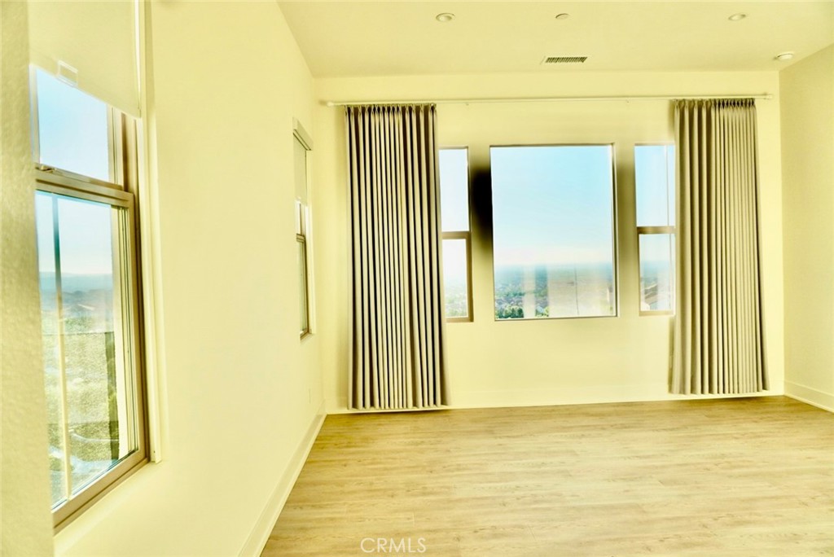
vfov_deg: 53.2
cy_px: 278
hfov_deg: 73.7
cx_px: 417
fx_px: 556
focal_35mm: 24
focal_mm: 16
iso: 100
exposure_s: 1/250
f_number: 5
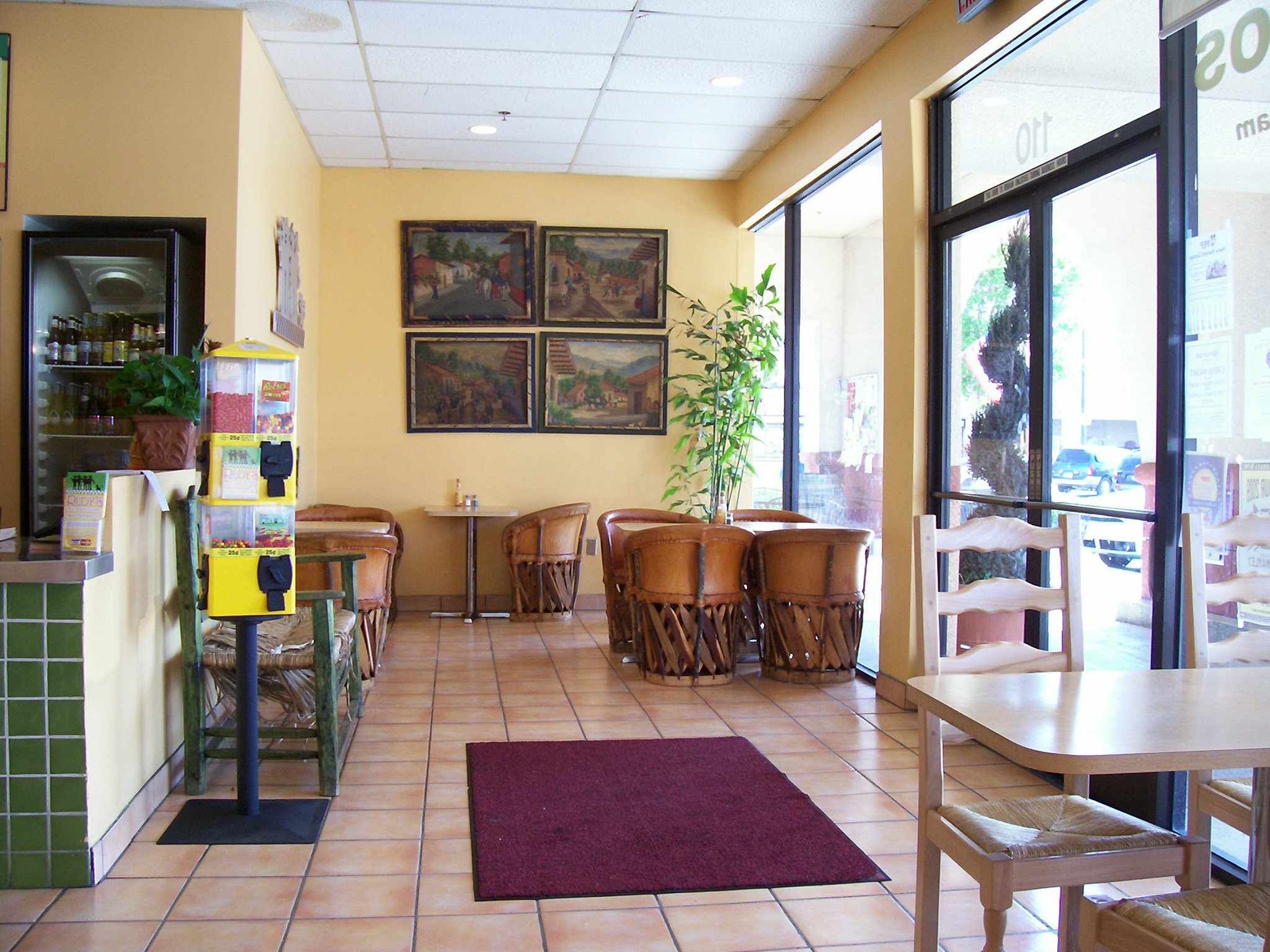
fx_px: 1247
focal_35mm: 34
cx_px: 635
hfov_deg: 54.0
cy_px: 476
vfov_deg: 41.8
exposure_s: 1/47.6
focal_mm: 5.6
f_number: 2.7
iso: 80
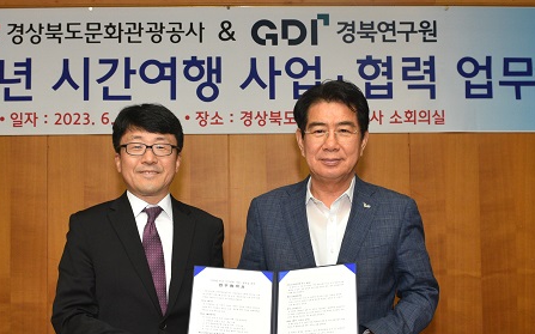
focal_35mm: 35
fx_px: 510
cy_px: 226
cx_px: 235
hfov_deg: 55.2
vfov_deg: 35.8
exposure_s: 1/60
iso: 1250
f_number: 8
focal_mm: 24
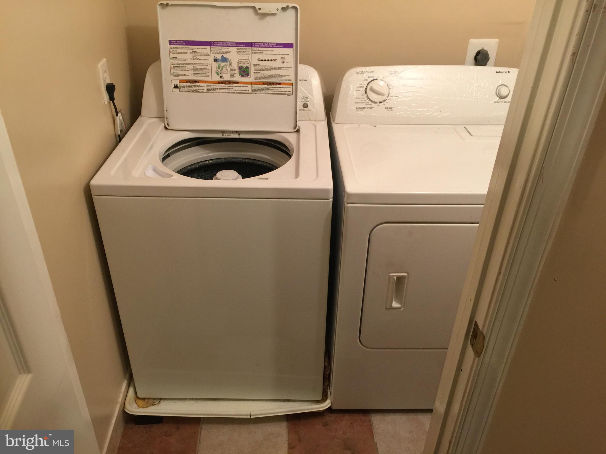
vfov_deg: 48.2
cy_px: 227
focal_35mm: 29
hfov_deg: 61.7
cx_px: 303
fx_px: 508
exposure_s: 1/15
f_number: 2.2
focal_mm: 4.15
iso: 50
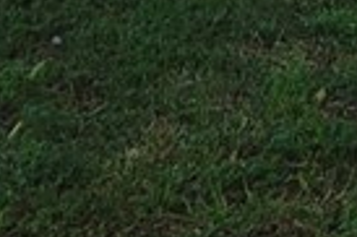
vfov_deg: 6.2
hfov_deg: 9.6
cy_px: -482
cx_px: 691
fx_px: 2001
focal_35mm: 202
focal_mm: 5.4
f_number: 1.8
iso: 40
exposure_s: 1/984
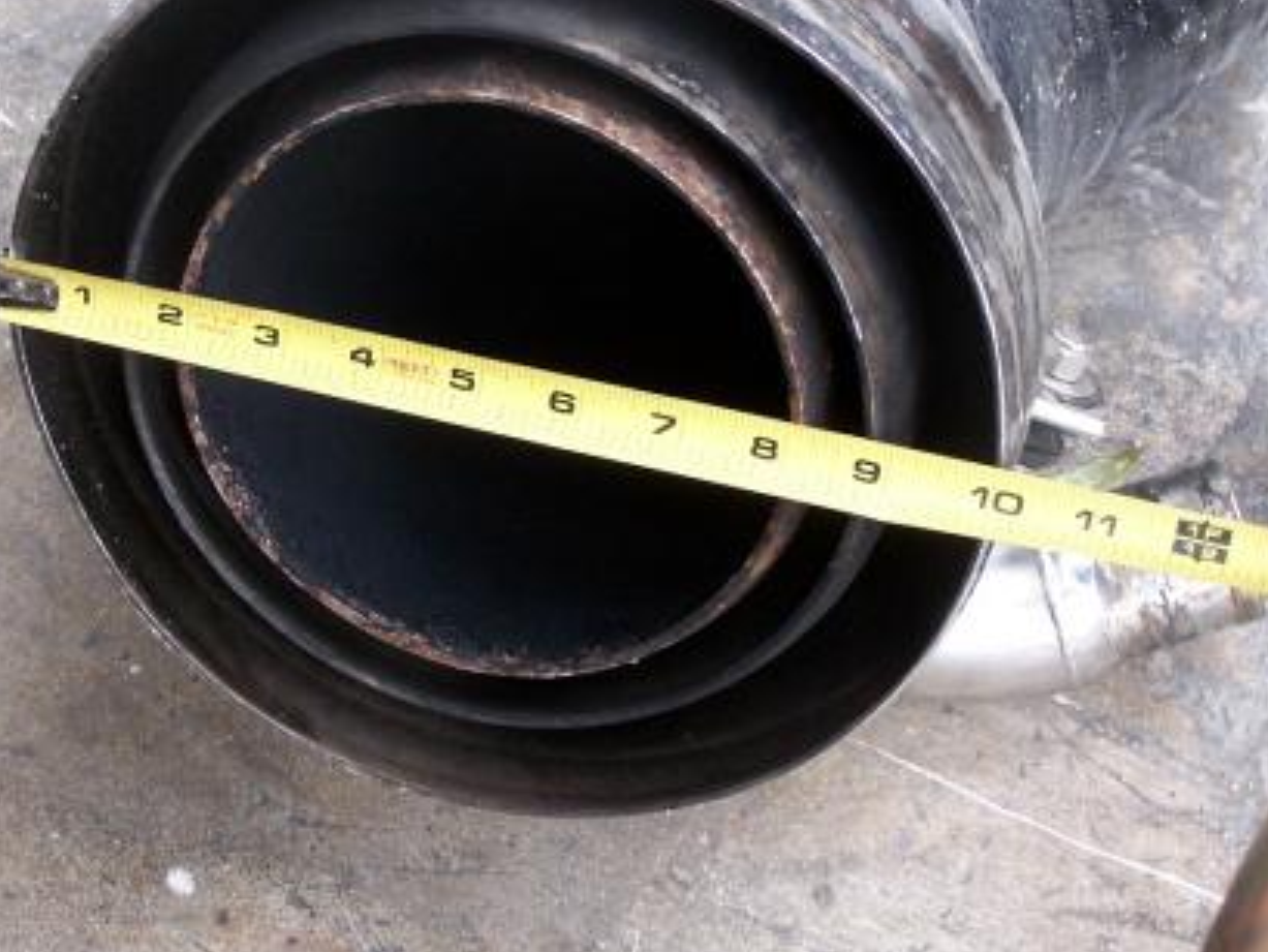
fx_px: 3627
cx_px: 574
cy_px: 367
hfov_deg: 19.8
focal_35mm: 99
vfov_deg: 14.9
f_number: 3.2
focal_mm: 12.4
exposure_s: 1/30
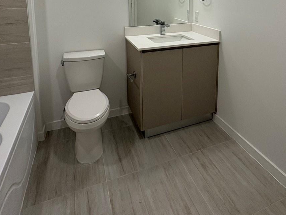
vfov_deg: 47.2
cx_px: 166
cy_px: 18
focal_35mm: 26
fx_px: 215
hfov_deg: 66.9
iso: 160
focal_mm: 2.22
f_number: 2.2
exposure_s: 1/120
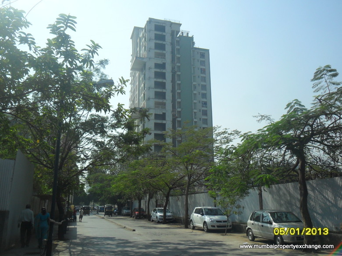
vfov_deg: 44.2
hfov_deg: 56.8
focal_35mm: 32
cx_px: 171
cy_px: 128
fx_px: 316
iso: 100
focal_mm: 5.7
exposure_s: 1/180
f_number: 9.4
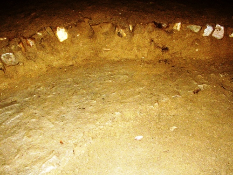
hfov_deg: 50.1
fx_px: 249
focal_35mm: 37
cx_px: 116
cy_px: 88
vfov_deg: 38.7
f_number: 3.2
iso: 259
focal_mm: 7.2
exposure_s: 1/60
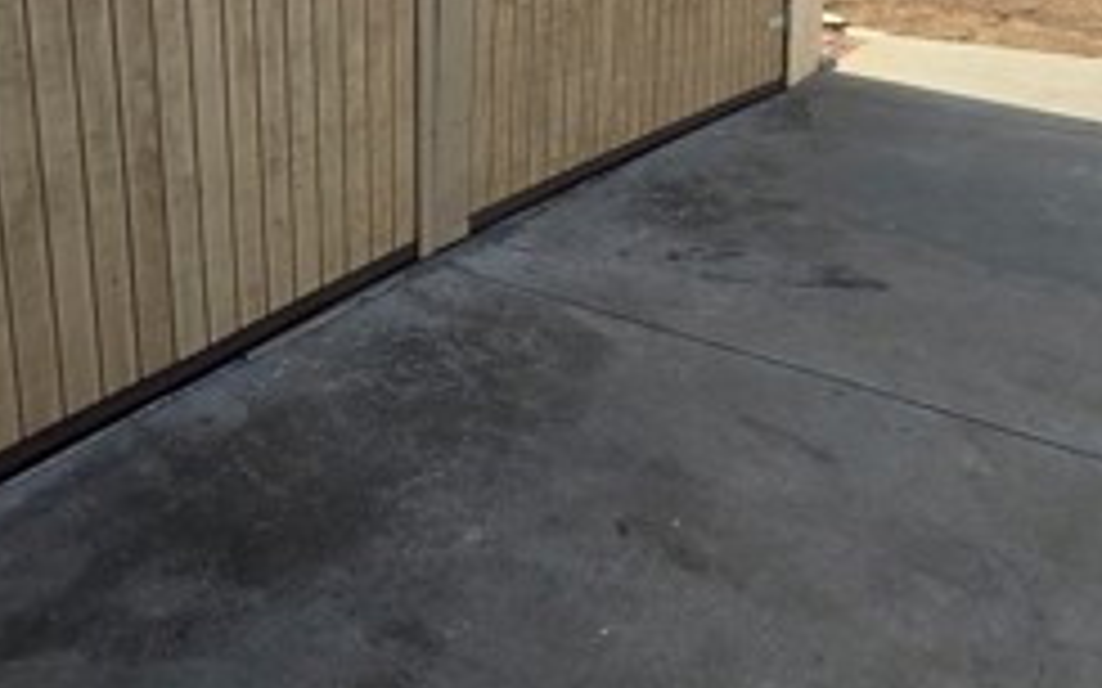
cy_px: 45
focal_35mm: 36
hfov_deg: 54.0
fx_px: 1081
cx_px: 535
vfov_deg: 33.1
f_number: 2.2
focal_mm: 2.2
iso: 50
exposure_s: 1/1894
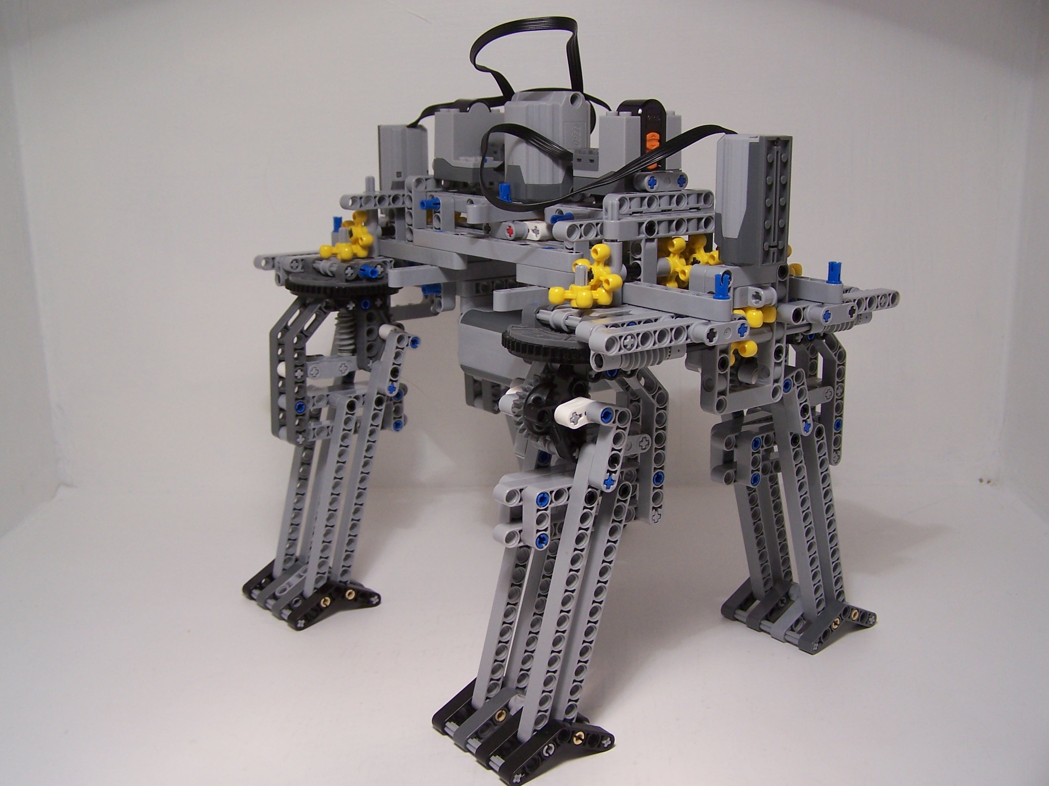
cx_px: 524
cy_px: 393
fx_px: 1152
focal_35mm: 38
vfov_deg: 37.7
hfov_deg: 49.0
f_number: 2.8
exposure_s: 1/30
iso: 80
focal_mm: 6.3
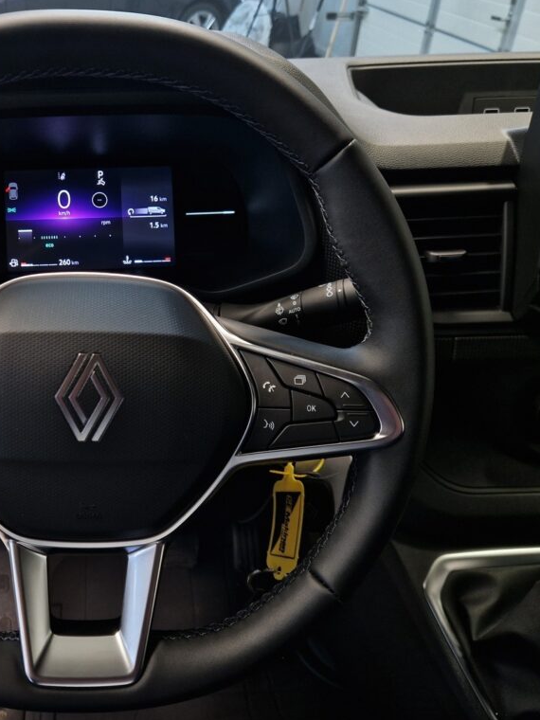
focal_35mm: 31
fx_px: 645
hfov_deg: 44.3
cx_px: 153
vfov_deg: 58.4
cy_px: 360
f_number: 1.8
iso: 125
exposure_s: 1/50
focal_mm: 5.4
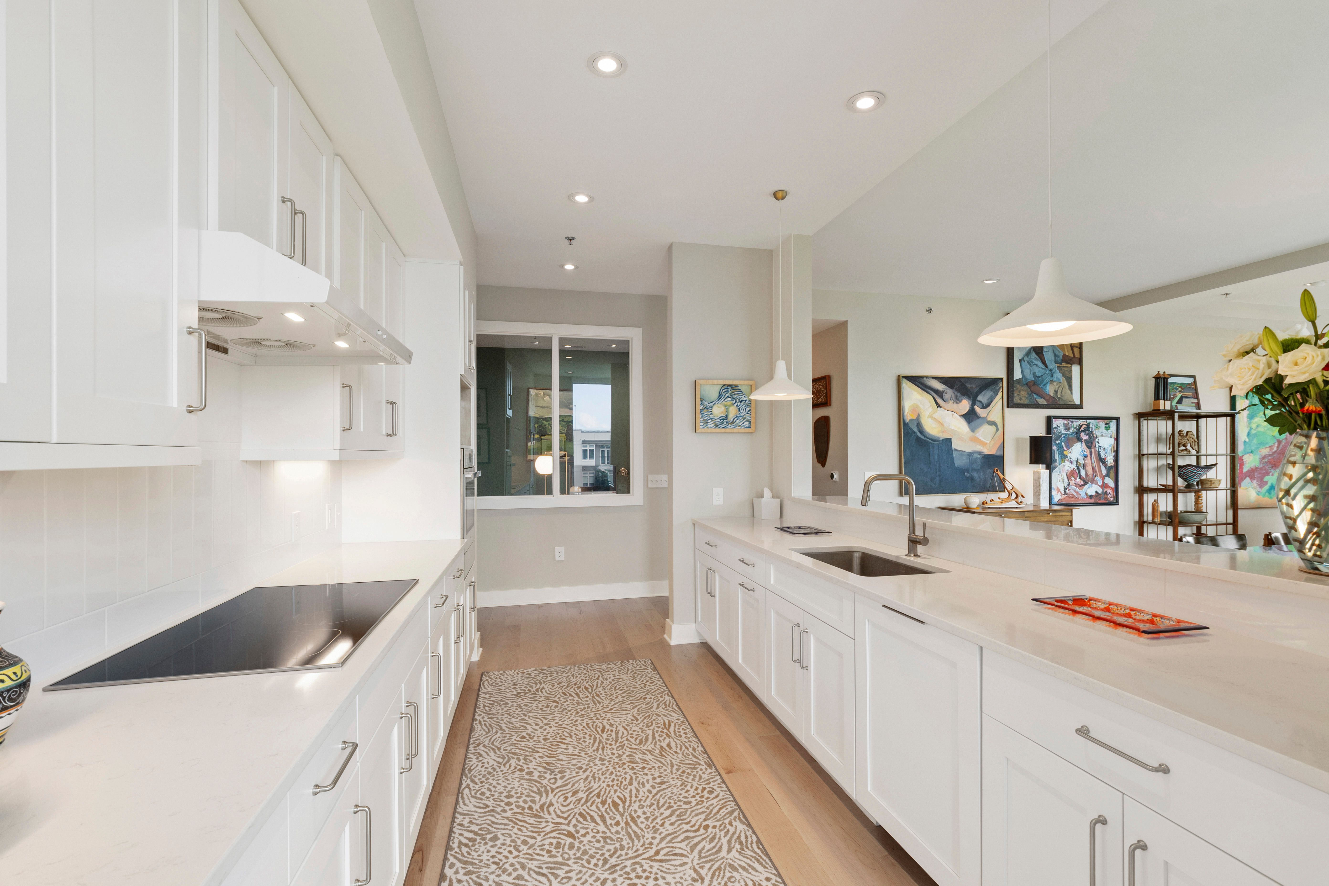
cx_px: 664
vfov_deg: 77.3
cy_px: 443
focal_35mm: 15
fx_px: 554
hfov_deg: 100.4
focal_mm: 10
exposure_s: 1/8
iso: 100
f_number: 8
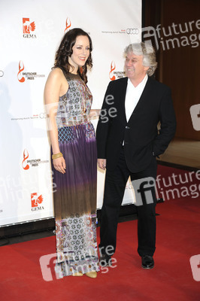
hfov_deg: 21.9
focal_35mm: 62
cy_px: 150
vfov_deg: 32.4
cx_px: 100
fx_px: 518
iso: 640
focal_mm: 62
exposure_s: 1/160
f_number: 5.6
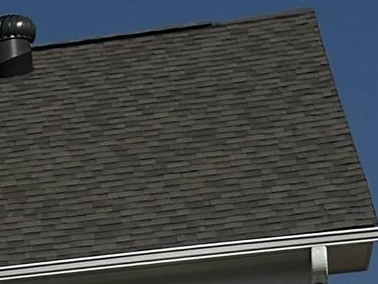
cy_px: 736
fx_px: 3069
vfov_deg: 5.1
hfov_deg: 6.6
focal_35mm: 281
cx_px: -626
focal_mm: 6.86
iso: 64
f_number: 1.78
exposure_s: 1/15873
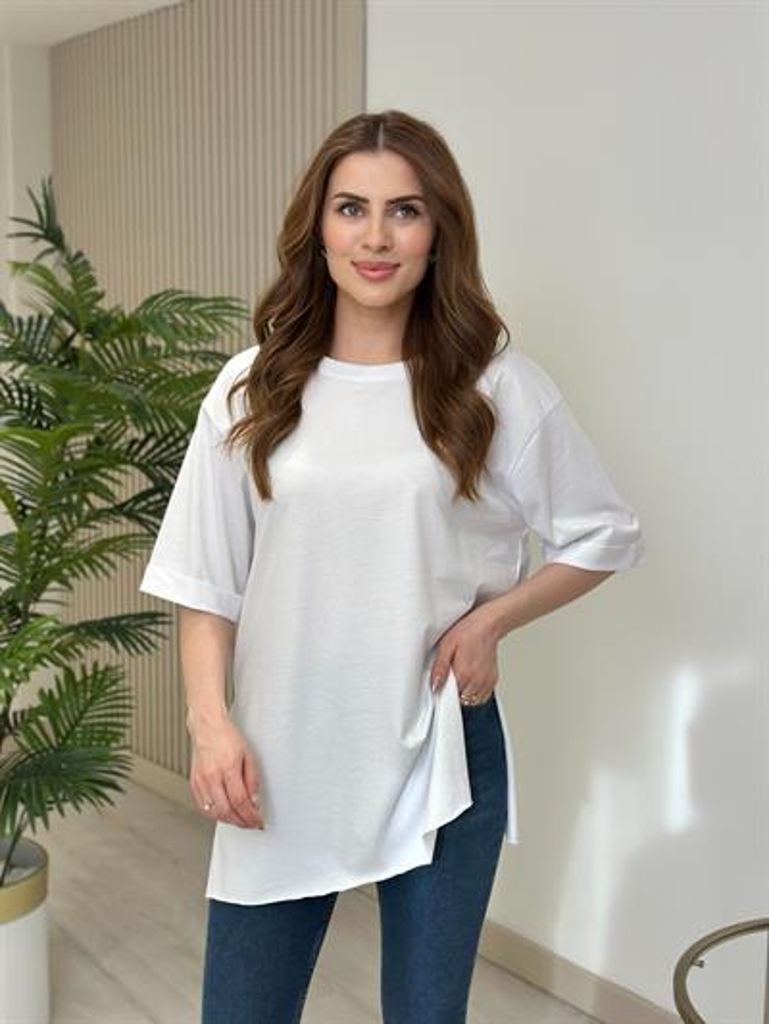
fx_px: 1421
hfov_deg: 30.3
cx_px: 384
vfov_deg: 39.6
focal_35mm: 48
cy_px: 512
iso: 80
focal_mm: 6.86
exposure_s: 1/358
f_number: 1.78
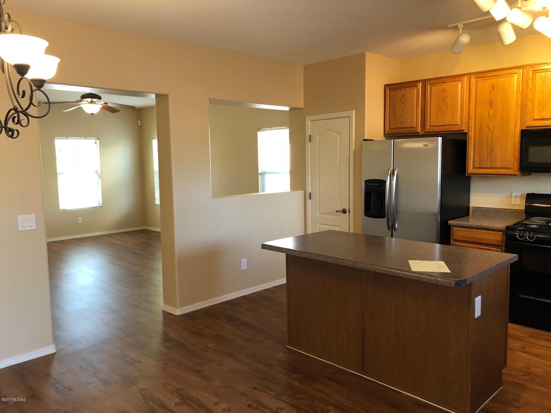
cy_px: 206
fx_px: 446
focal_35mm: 28
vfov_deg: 49.7
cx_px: 276
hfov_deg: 63.4
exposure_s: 1/17
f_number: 1.8
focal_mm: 3.99
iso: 40
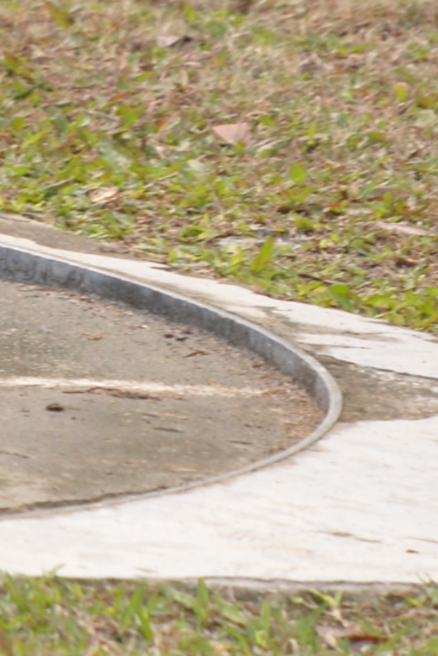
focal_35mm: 1246
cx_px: -740
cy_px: -1205
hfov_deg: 1.1
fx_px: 22713
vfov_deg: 1.6
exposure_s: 1/200
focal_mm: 195
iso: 450
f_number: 8
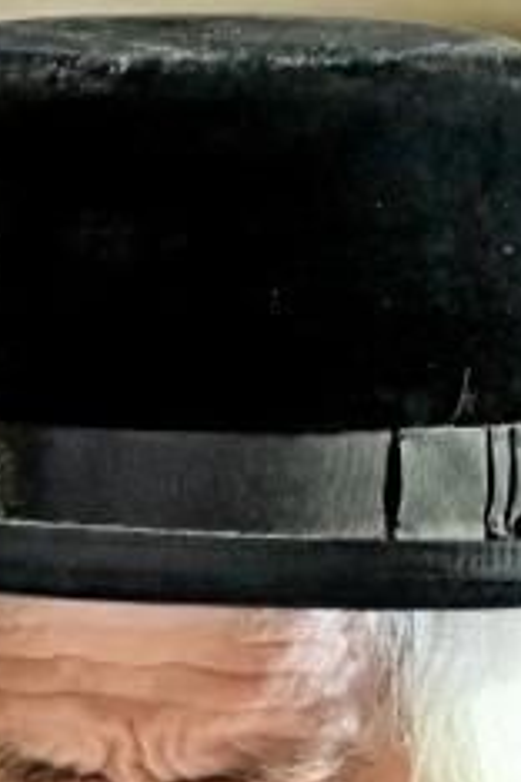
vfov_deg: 2.6
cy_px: 1303
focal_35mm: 787
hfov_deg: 1.7
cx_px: 337
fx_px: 17083
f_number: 4
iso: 1600
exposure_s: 1/160
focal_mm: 120
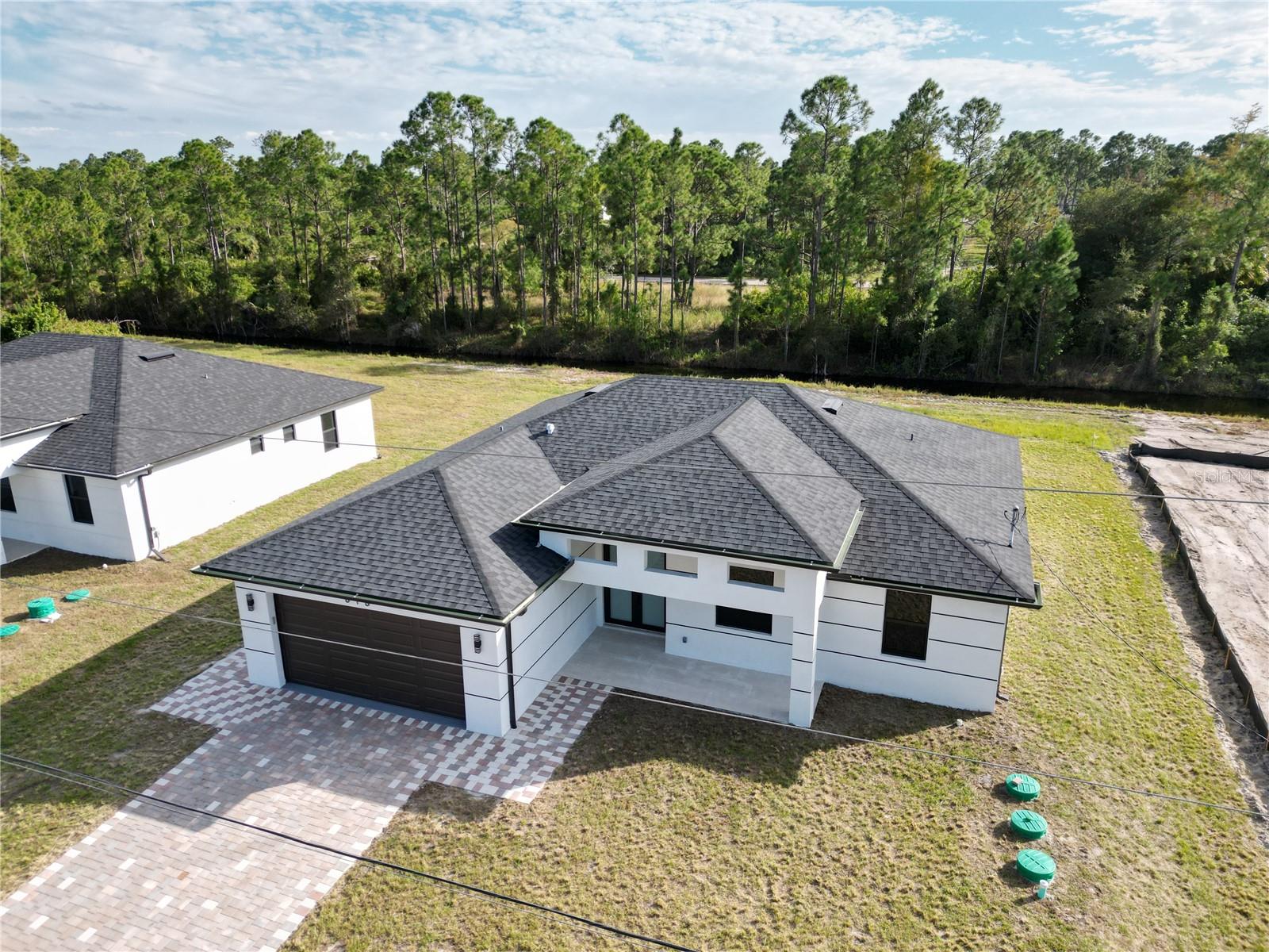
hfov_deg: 71.6
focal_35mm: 24
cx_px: 634
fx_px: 880
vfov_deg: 56.8
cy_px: 476
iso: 200
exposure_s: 1/3000
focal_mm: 6.72
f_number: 1.7
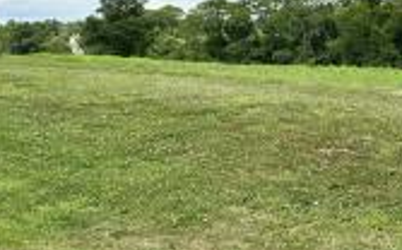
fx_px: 668
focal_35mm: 61
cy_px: 70
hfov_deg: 32.3
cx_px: 337
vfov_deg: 21.1
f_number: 1.78
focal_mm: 6.86
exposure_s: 1/4762
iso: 80
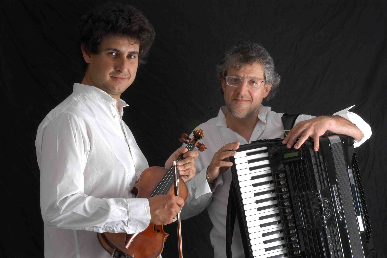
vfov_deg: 15.2
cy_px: 129
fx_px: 967
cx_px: 194
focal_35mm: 90
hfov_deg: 22.6
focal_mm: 60
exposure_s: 1/160
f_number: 22
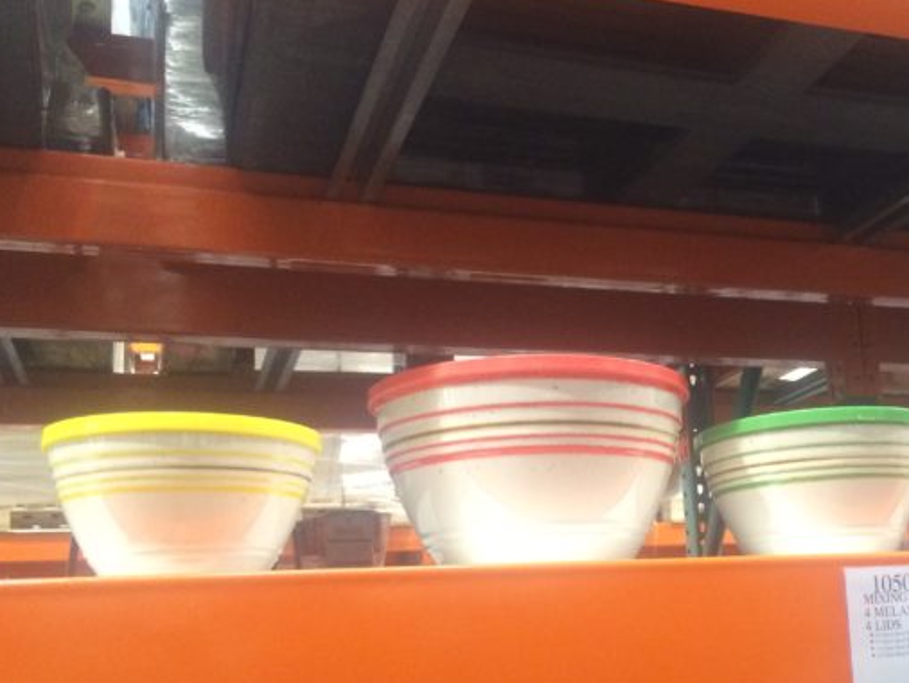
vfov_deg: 32.7
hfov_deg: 42.0
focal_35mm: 44
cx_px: 645
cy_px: 446
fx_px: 1156
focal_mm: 4.15
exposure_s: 1/30
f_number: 2.2
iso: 250
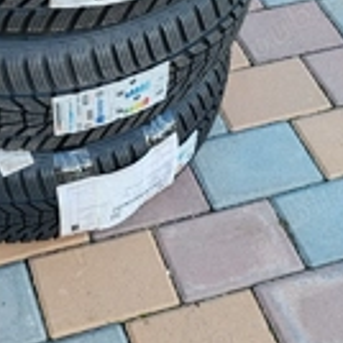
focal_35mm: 71
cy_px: 41
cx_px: 59
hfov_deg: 23.9
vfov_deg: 23.7
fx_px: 796
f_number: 1.9
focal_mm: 6.12
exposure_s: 1/100
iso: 125
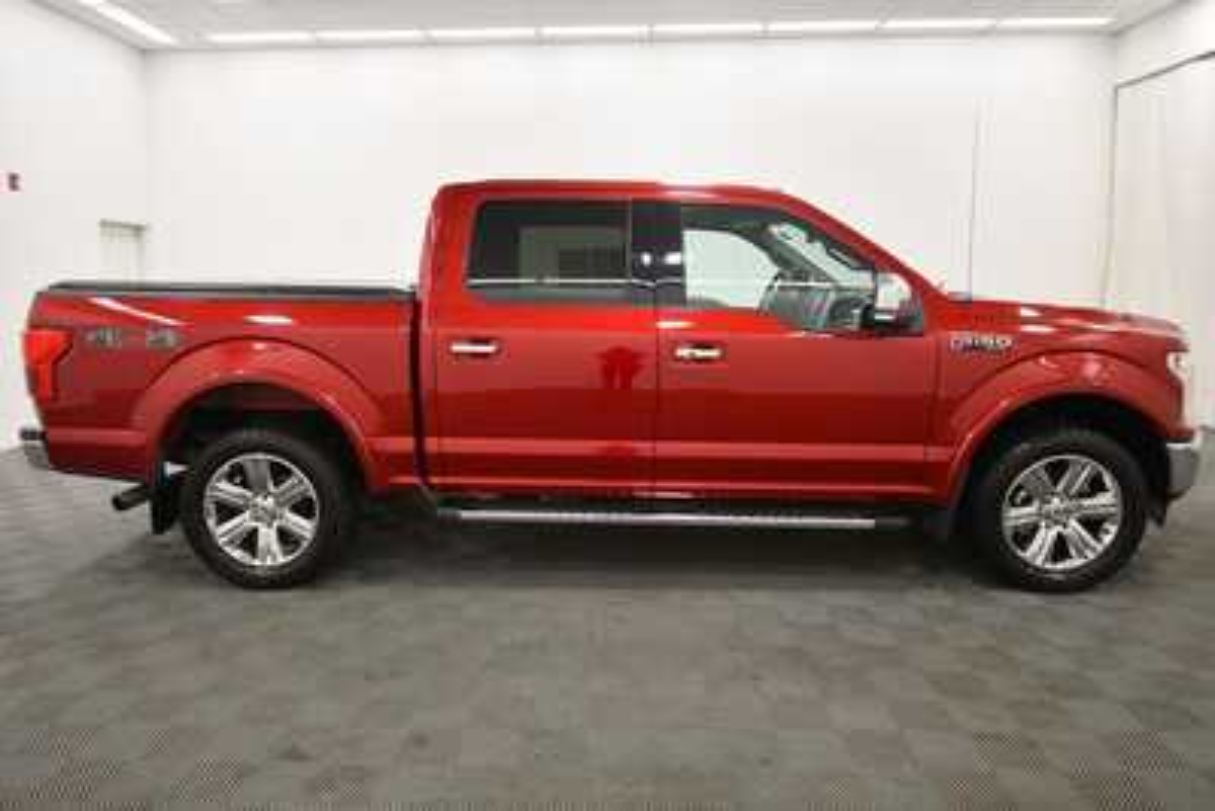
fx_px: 743
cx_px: 608
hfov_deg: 78.6
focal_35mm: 22
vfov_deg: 57.3
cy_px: 406
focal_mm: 15
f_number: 5.3
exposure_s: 1/125
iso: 800
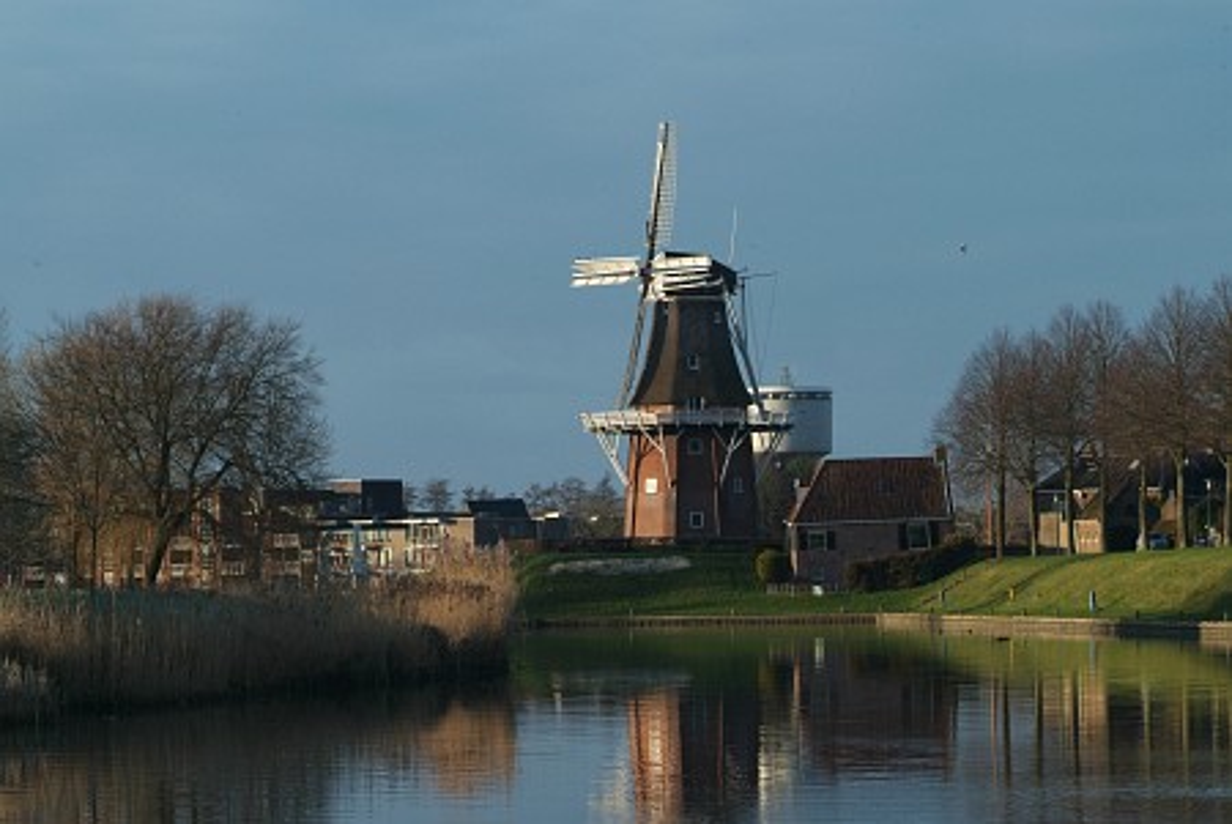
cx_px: 616
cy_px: 412
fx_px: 4624
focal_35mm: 135
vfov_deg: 10.2
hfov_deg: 15.2
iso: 400
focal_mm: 90
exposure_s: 1/250
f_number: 11
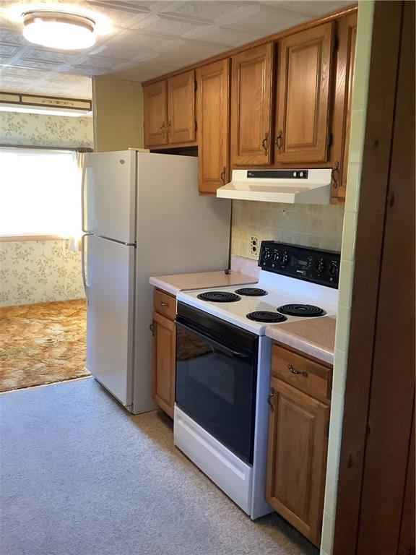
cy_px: 278
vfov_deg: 58.4
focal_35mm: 31
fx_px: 497
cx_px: 208
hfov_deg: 45.4
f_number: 2.4
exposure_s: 1/60
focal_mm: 3.3
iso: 320
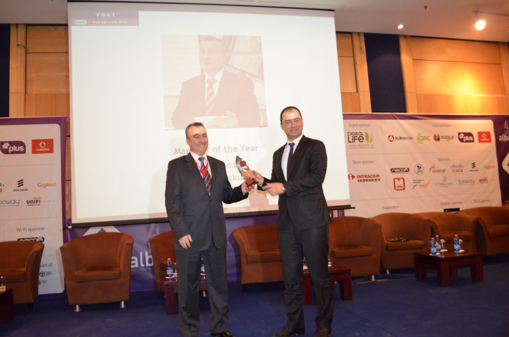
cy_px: 168
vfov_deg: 47.7
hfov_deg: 67.5
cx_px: 254
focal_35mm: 27
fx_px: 381
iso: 2800
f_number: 3.5
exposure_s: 1/60
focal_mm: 18
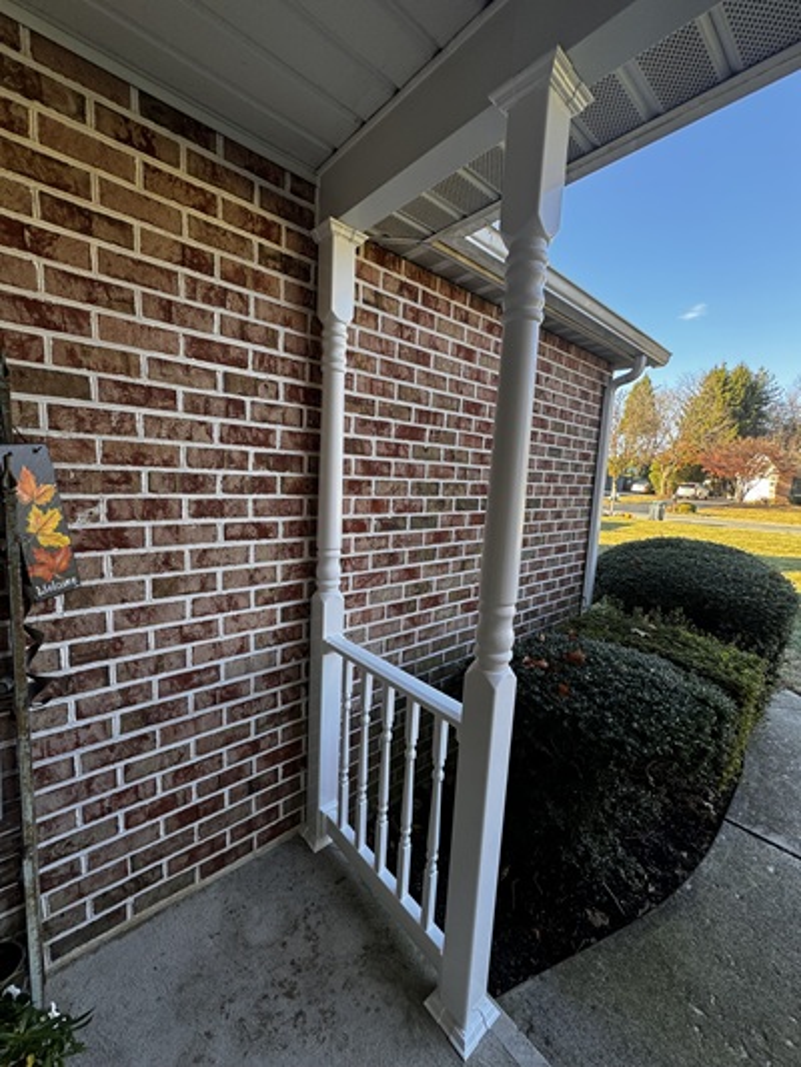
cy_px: 534
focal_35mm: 14
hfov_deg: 85.7
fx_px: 432
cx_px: 400
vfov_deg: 102.1
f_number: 2.2
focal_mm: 2.22
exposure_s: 1/99
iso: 50
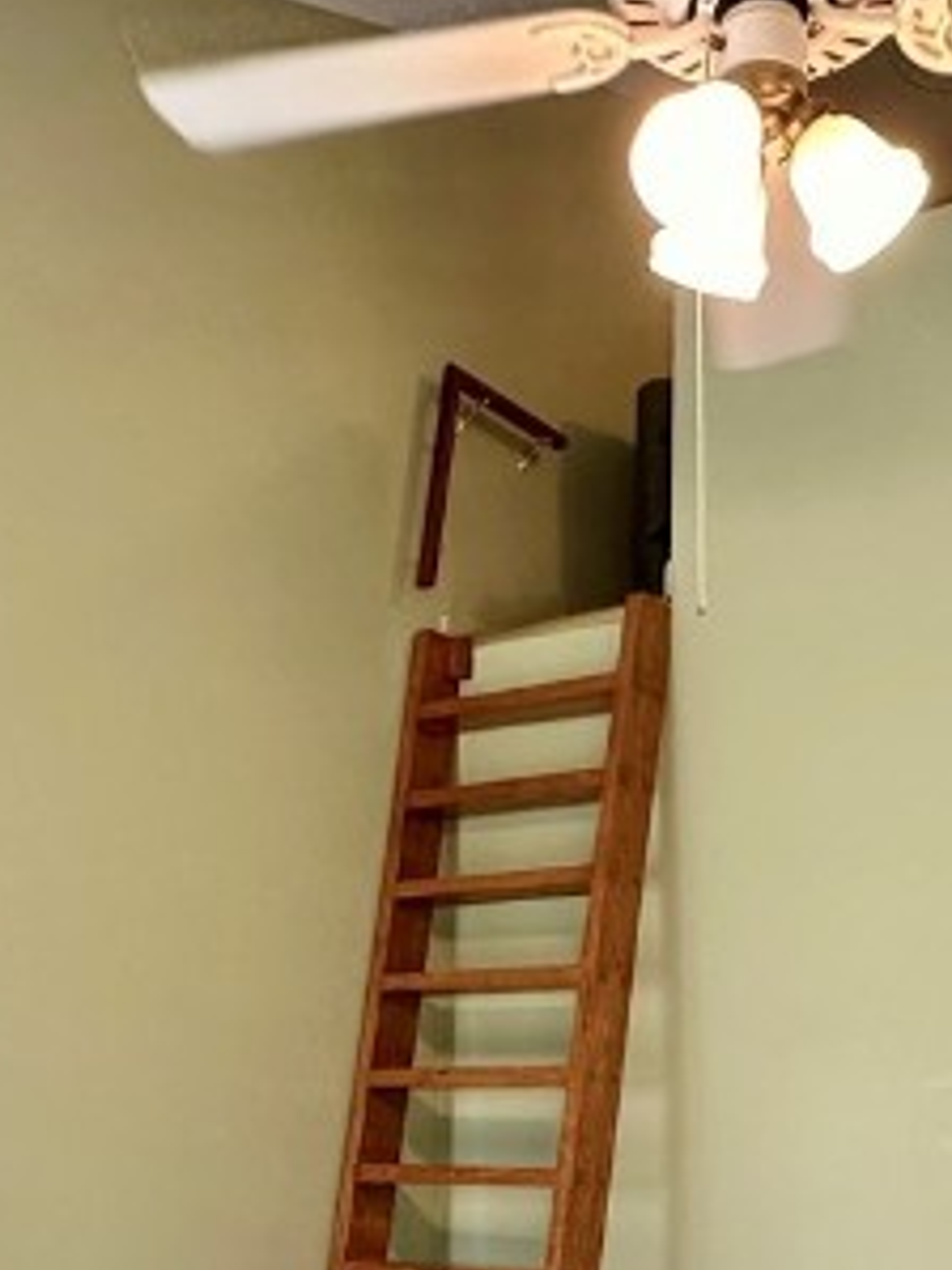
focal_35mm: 48
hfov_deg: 30.2
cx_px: 557
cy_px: 1121
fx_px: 1761
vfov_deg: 37.3
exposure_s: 1/60
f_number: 2.2
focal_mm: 2.22
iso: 200
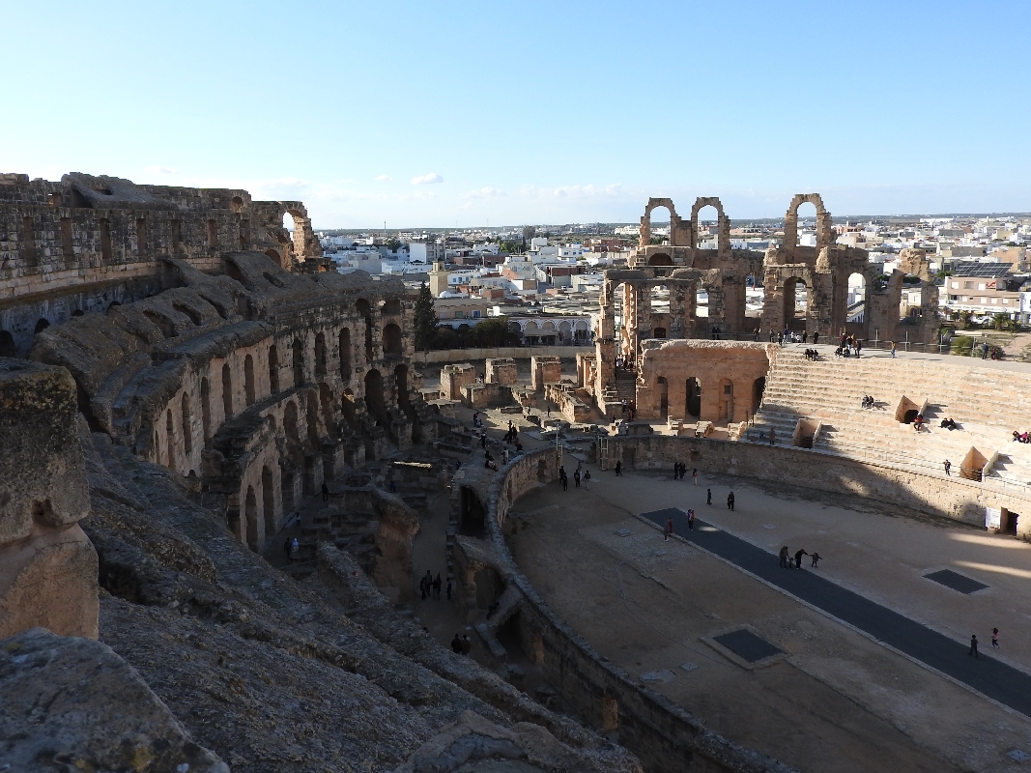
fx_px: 804
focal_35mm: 27
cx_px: 496
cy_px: 339
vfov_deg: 51.2
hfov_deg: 65.3
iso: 100
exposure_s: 1/800
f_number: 3.3
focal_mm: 4.3
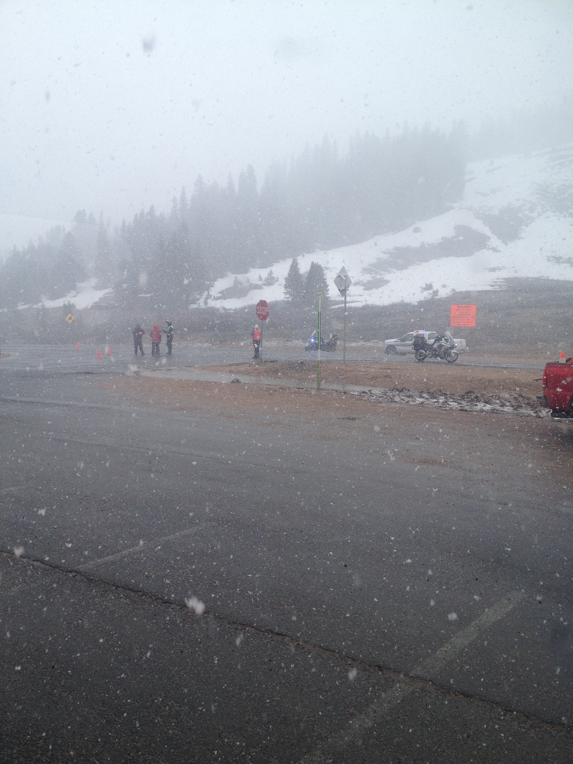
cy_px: 382
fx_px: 772
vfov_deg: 52.6
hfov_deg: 40.7
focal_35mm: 35
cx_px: 286
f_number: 2.4
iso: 50
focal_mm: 4.28
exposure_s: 1/480
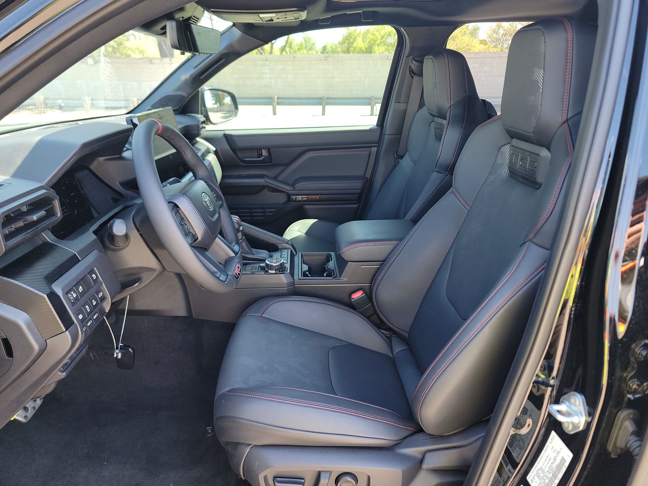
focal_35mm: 24
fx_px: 449
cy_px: 243
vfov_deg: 56.8
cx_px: 324
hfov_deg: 71.6
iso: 120
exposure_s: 1/59
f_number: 1.8
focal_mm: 6.7
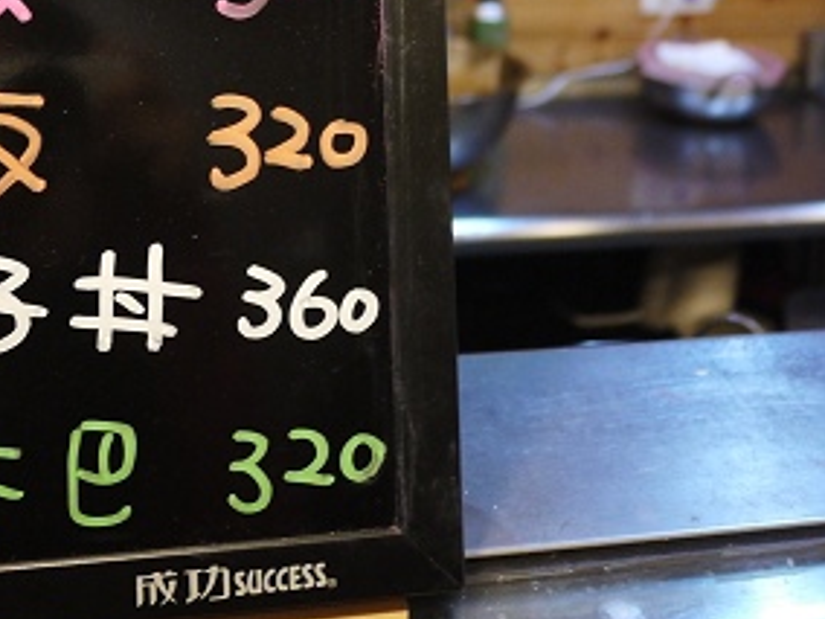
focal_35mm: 63
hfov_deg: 30.7
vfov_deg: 22.1
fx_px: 1501
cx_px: 389
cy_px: -44
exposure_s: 1/40
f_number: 2.5
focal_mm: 14
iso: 400
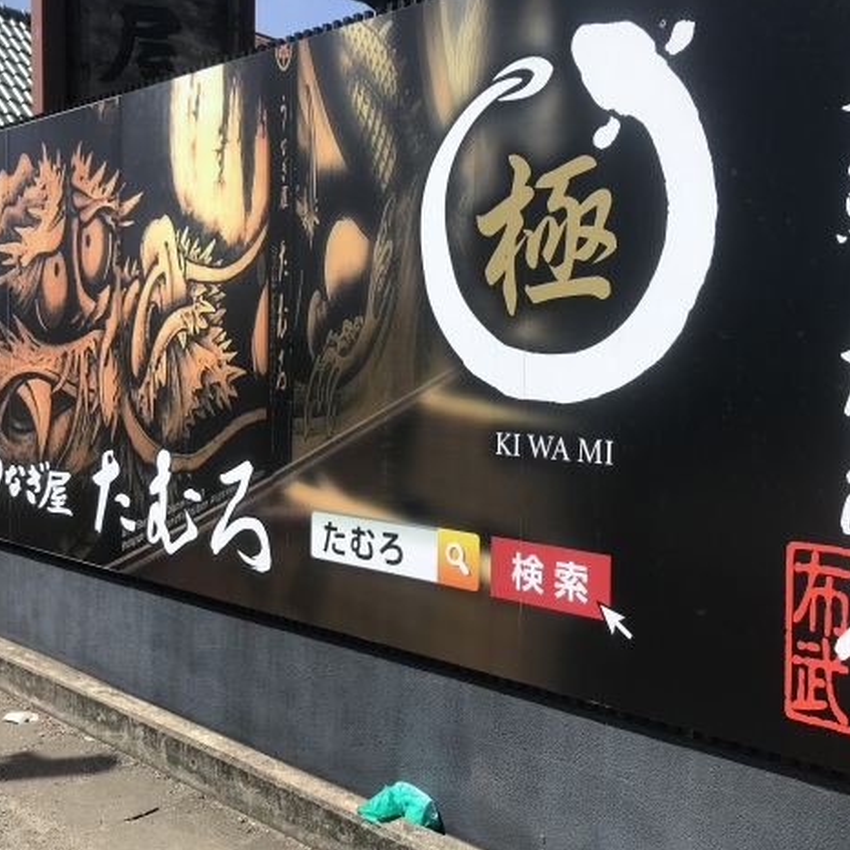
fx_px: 945
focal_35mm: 34
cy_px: 416
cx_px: 460
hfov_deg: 48.4
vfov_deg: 48.4
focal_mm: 3.99
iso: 20
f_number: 1.8
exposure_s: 1/1880
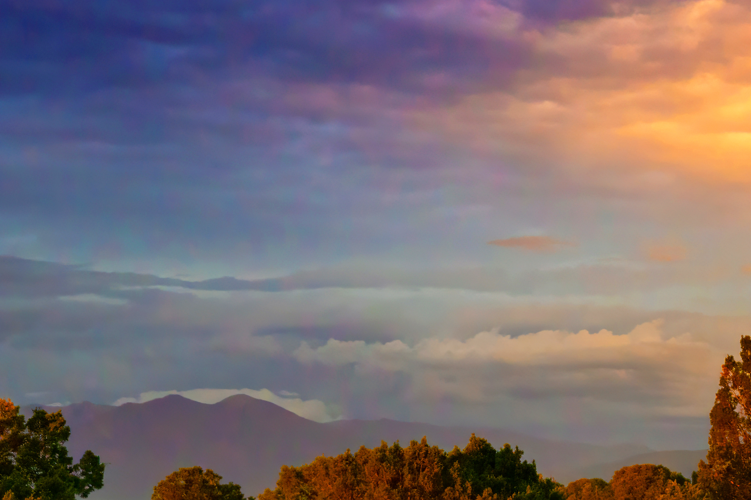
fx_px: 2065
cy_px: 498
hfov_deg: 19.5
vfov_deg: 13.6
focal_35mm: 99
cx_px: 878
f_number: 3.2
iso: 2500
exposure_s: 1/5000
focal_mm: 35
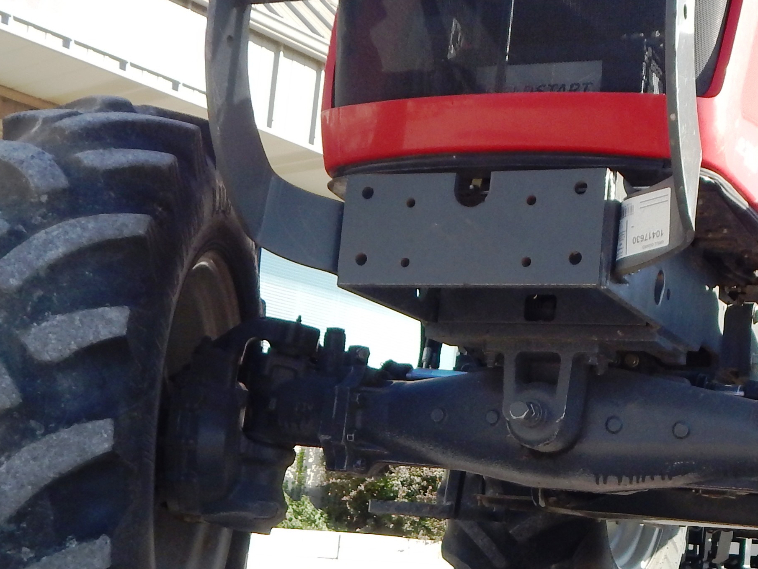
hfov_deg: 33.5
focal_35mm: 56
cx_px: 595
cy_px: 384
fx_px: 1226
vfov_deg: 26.0
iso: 125
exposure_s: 1/500
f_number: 3
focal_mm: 4
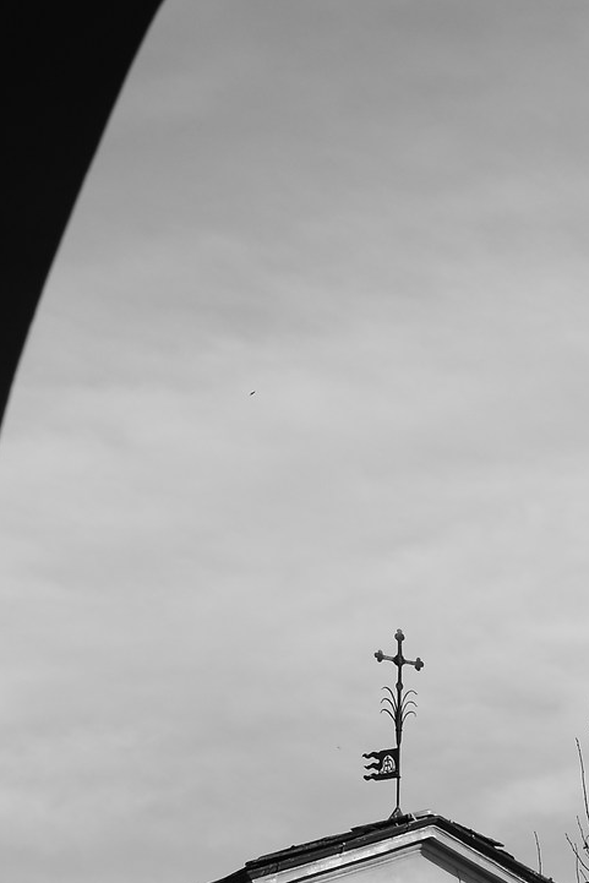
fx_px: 6941
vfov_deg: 7.2
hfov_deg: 4.9
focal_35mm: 283
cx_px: 360
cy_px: 979
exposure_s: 1/640
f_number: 8
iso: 400
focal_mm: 85
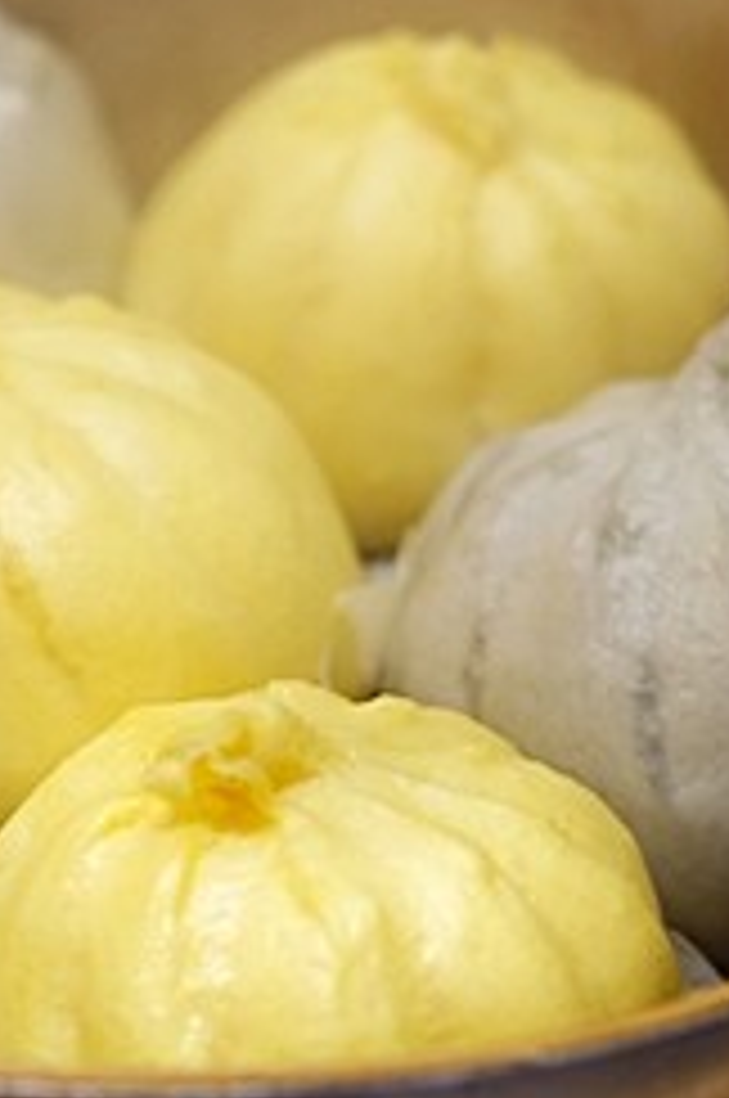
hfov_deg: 11.1
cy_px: 864
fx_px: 3716
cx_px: 81
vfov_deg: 16.7
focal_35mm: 122
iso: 160
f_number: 2.5
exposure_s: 1/58
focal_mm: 23
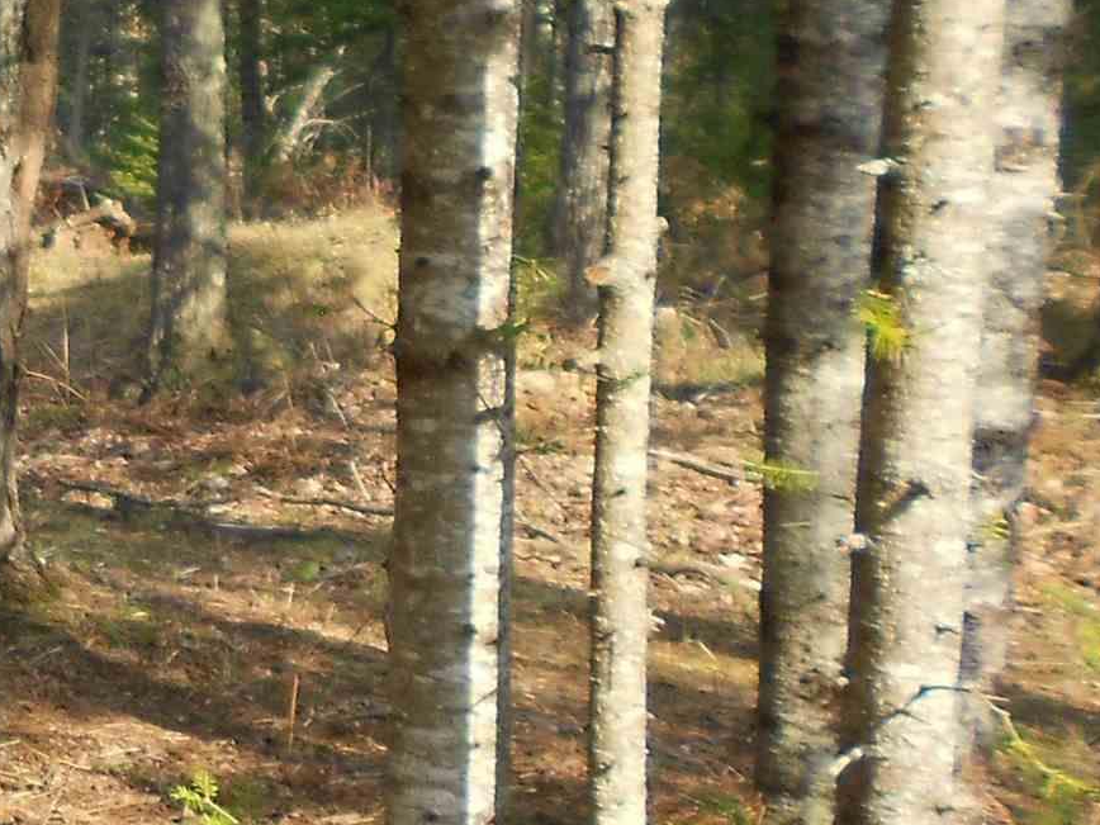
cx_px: -802
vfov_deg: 16.0
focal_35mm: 92
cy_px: 196
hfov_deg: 17.7
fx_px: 2924
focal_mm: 4.6
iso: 80
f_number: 3.2
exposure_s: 1/250
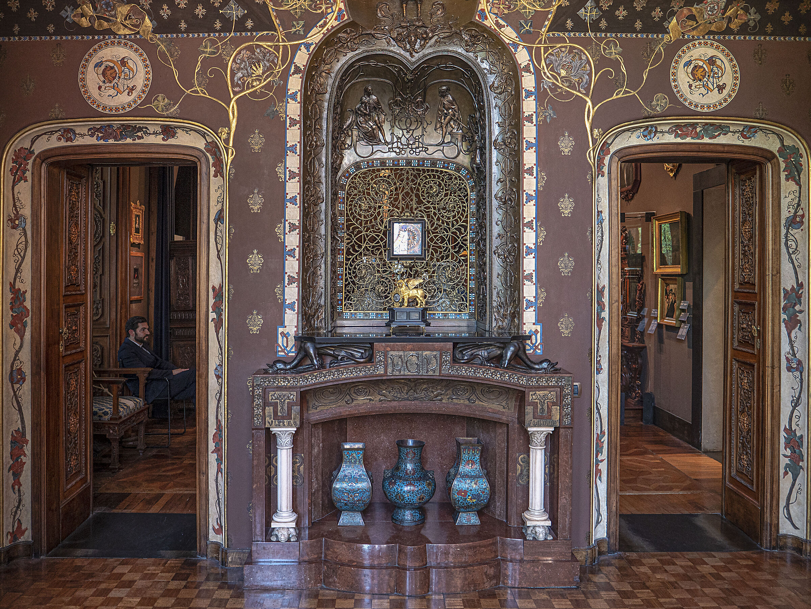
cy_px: 304
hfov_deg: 71.6
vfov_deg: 56.8
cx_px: 406
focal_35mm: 24
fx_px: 562
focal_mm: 12
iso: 400
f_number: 2.8
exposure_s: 1/20
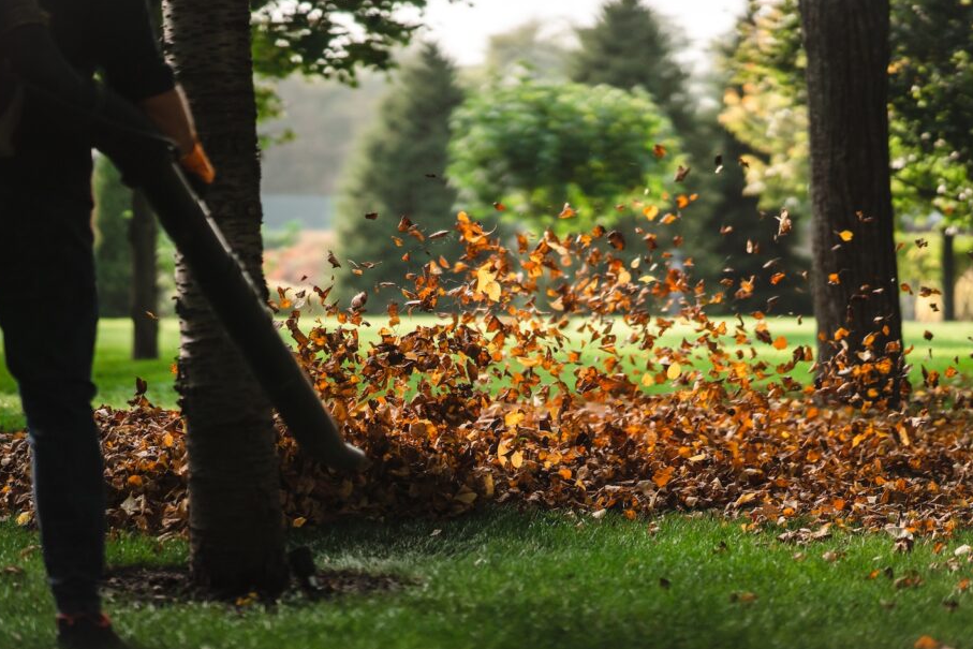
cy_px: 311
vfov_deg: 14.3
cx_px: 485
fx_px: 2595
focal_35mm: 96
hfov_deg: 21.2
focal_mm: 85
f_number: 1.4
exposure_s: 1/6400
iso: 640
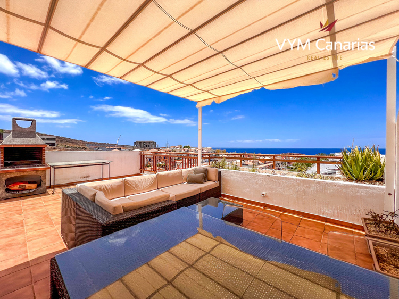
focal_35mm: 13
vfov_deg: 89.9
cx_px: 200
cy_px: 150
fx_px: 150
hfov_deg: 106.2
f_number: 1.8
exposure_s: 1/2700
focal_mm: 1.57
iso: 32
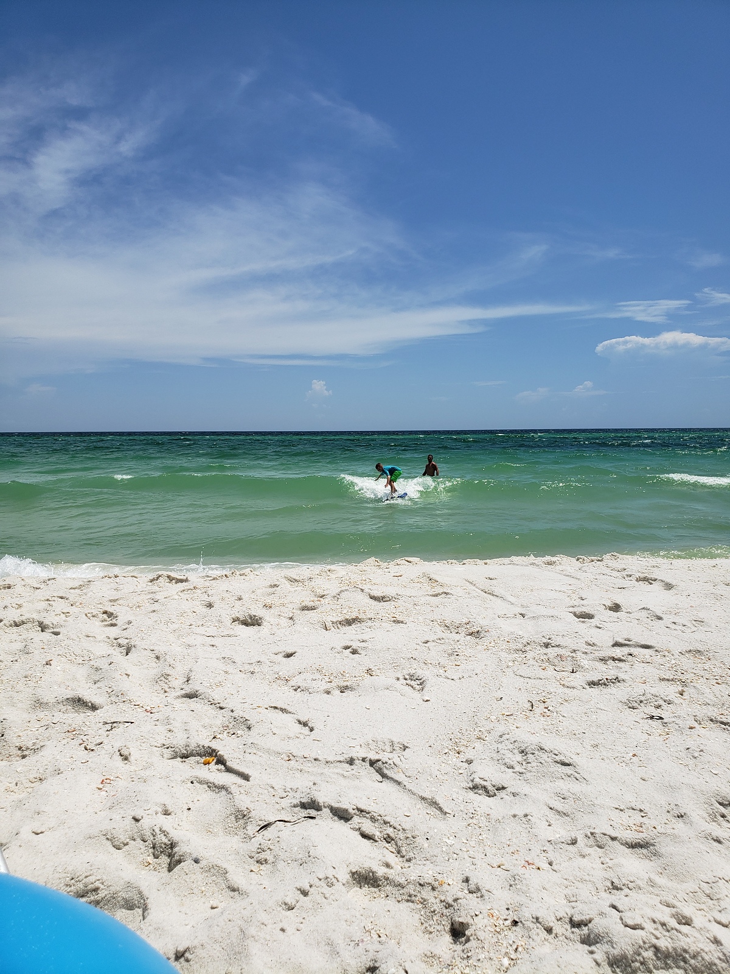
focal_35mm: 26
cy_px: 487
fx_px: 731
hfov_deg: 53.1
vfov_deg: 67.3
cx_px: 365
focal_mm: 4.3
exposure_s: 1/3521
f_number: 2.4
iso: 50
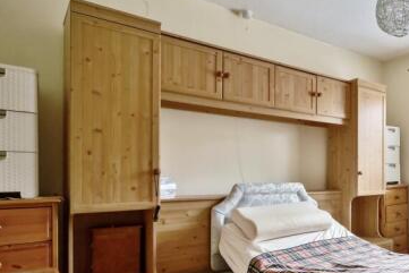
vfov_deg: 44.3
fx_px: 330
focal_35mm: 29
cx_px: 369
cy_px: 185
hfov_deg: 55.2
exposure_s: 1/4
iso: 320
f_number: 8
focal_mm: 16
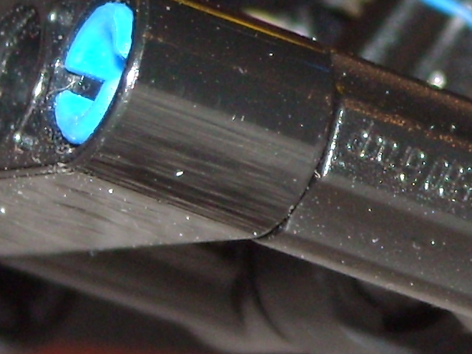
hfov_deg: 5.2
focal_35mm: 376
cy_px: 31
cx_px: 639
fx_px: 5127
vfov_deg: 4.0
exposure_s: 1/60
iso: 200
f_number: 3.9
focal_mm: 12.3
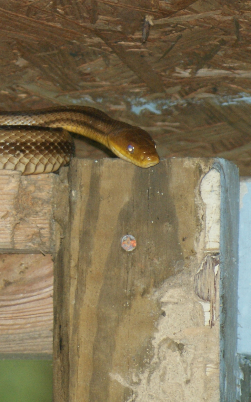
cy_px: 72
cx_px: -152
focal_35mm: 571
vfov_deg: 3.7
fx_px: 6246
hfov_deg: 2.3
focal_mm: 150
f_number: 5.6
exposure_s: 1/125
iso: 400
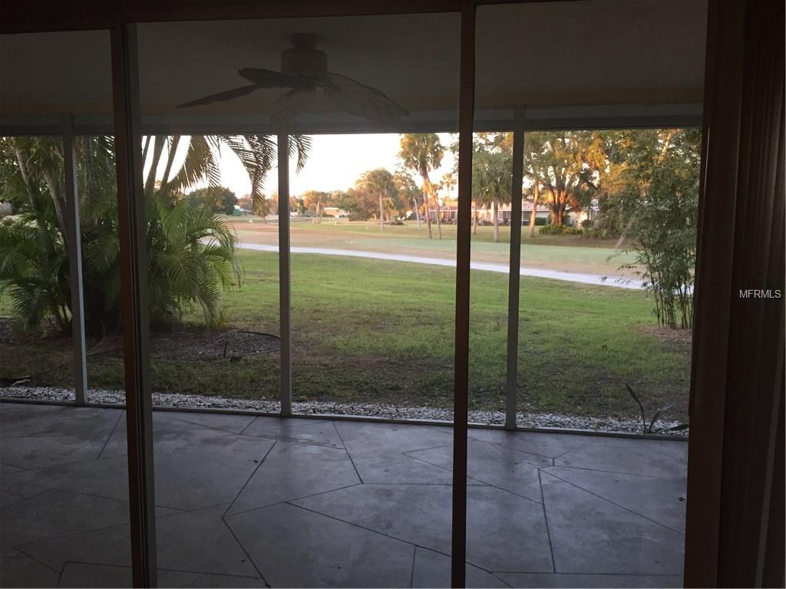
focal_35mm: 29
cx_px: 393
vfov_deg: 48.2
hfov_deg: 61.7
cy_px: 294
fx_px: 658
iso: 50
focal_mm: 4.15
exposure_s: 1/30
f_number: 2.2
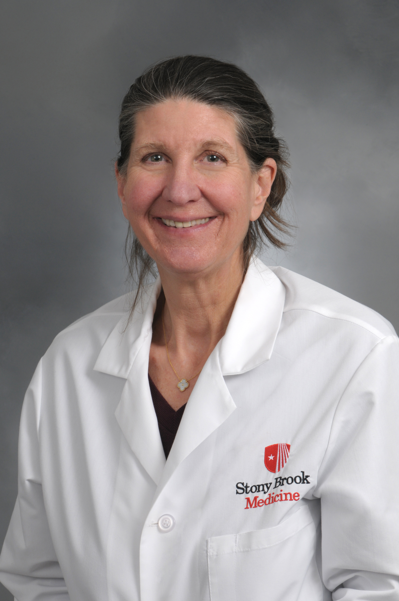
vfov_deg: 13.1
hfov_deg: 8.7
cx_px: 200
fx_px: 2625
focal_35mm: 158
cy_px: 300
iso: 200
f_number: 16
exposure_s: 1/125
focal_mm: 105
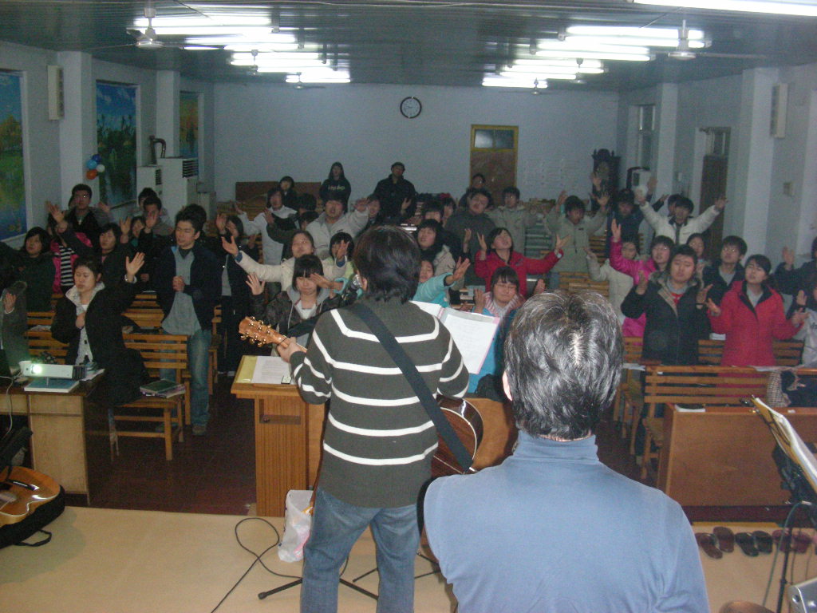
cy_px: 306
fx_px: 897
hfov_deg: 49.0
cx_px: 408
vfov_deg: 37.7
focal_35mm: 38
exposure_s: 1/60
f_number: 3.5
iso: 453
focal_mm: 6.3
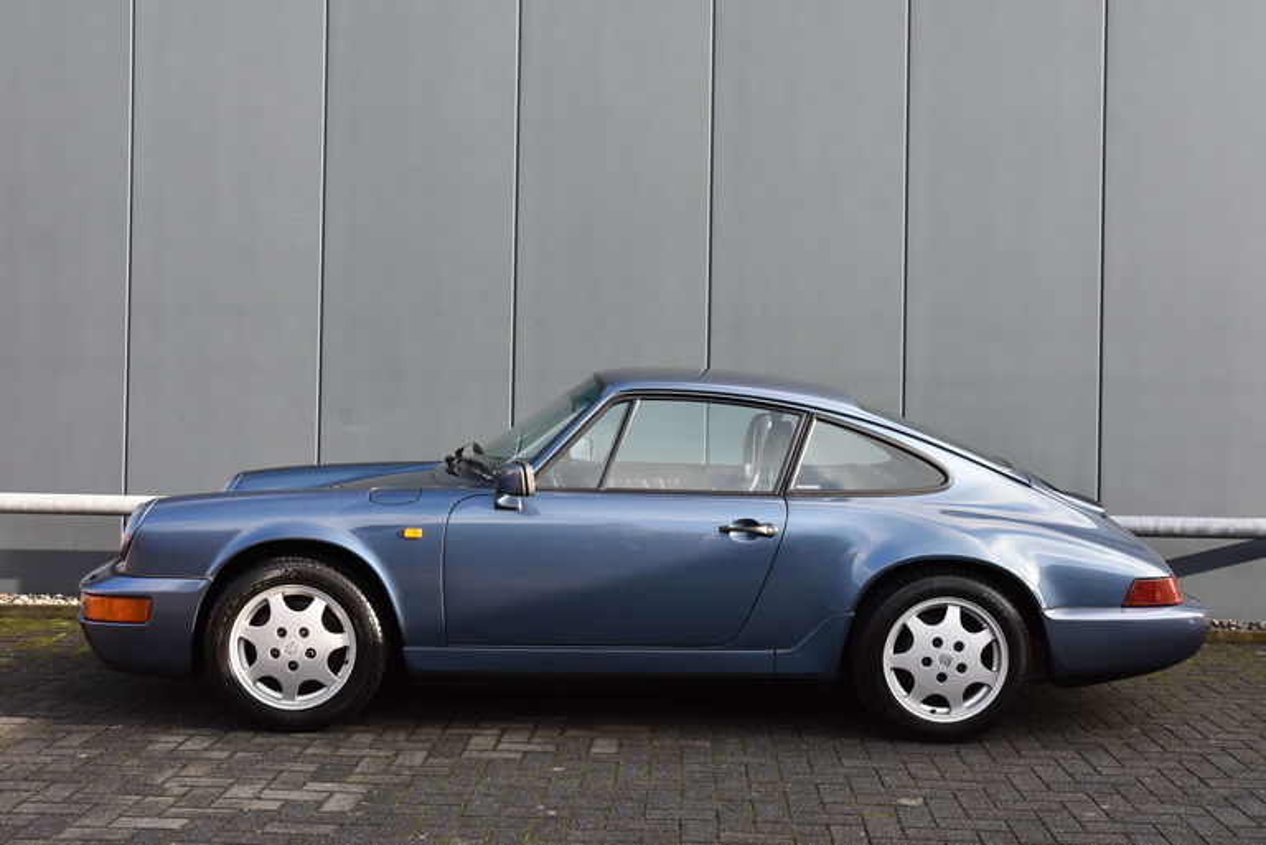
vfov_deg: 30.9
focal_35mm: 44
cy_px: 422
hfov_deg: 44.9
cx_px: 633
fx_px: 1531
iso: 800
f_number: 8
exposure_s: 1/320
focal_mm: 29
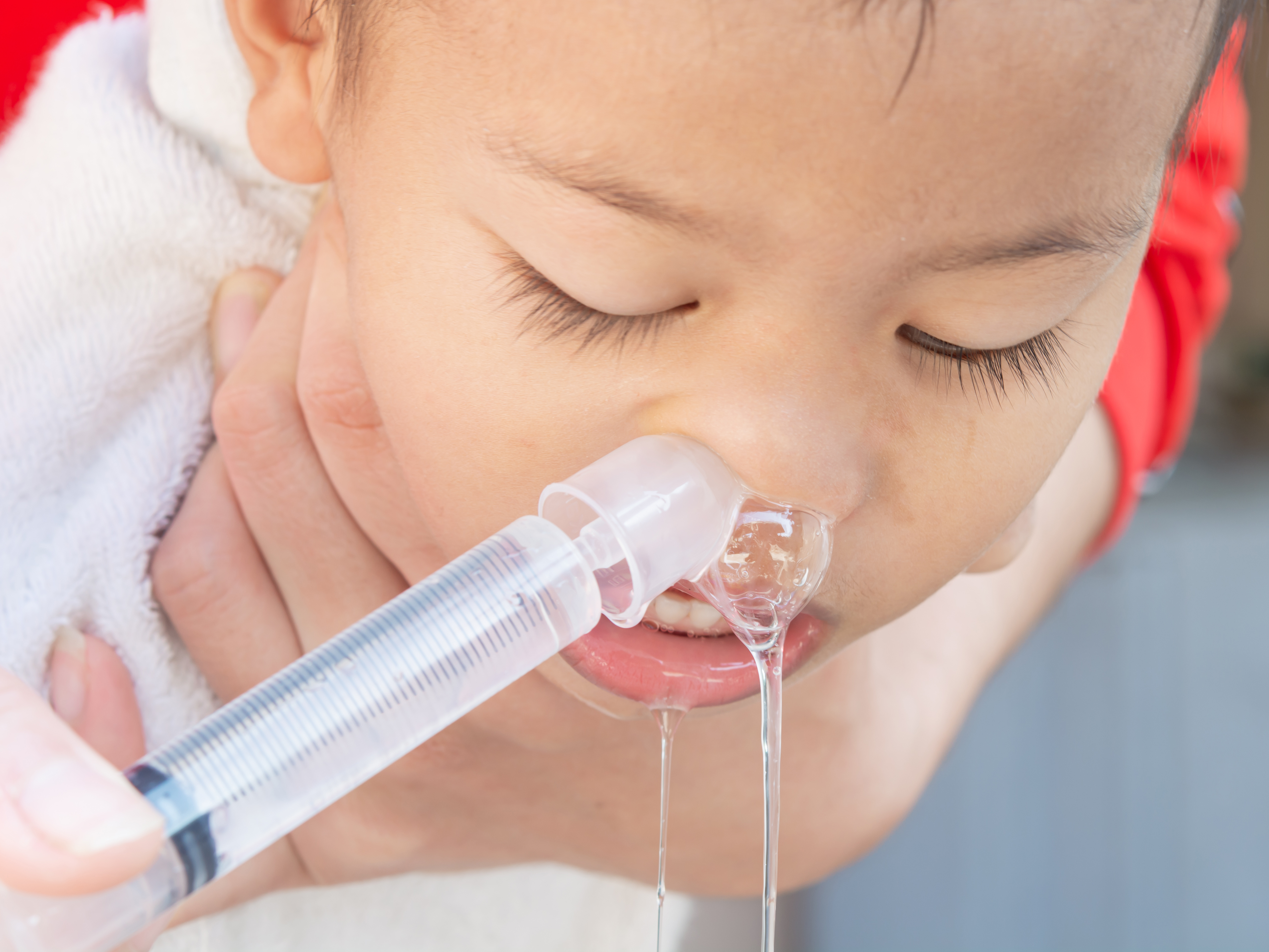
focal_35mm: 103
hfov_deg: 19.1
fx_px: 3776
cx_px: 707
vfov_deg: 14.4
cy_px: 449
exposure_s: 1/20
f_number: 8
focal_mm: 60
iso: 100
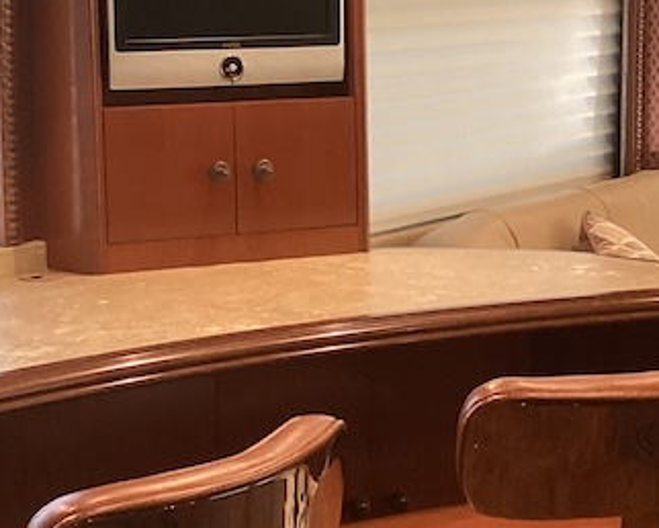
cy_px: 205
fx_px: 1834
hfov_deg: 20.1
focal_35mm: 94
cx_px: 546
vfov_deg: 16.4
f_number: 2.4
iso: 200
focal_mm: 3.3
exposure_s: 1/60
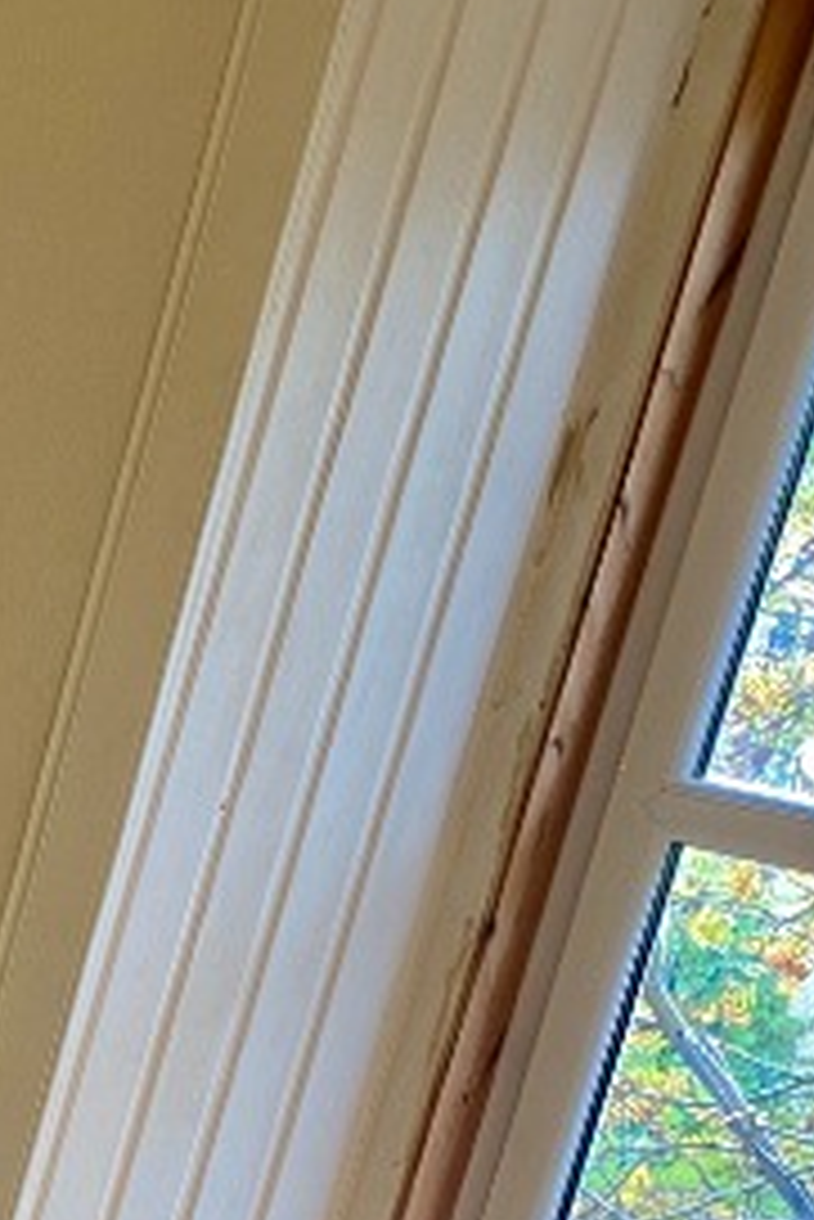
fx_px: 3455
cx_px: -886
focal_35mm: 102
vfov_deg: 19.2
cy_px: 1324
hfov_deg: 11.8
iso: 64
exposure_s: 1/50
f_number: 1.8
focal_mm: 4.25
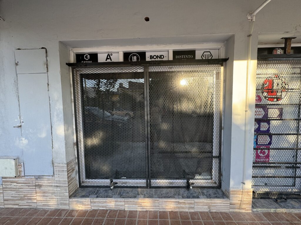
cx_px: 150
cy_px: 112
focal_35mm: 14
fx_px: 122
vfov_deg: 85.7
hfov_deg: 102.1
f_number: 2.2
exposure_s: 1/99
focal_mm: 2.22
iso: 64
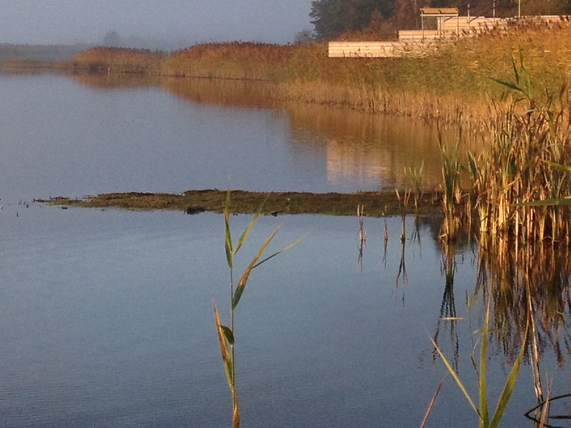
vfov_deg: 11.2
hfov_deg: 15.0
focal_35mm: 131
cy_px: 1
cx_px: 434
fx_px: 2161
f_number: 2.4
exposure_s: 1/406
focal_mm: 4.28
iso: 50
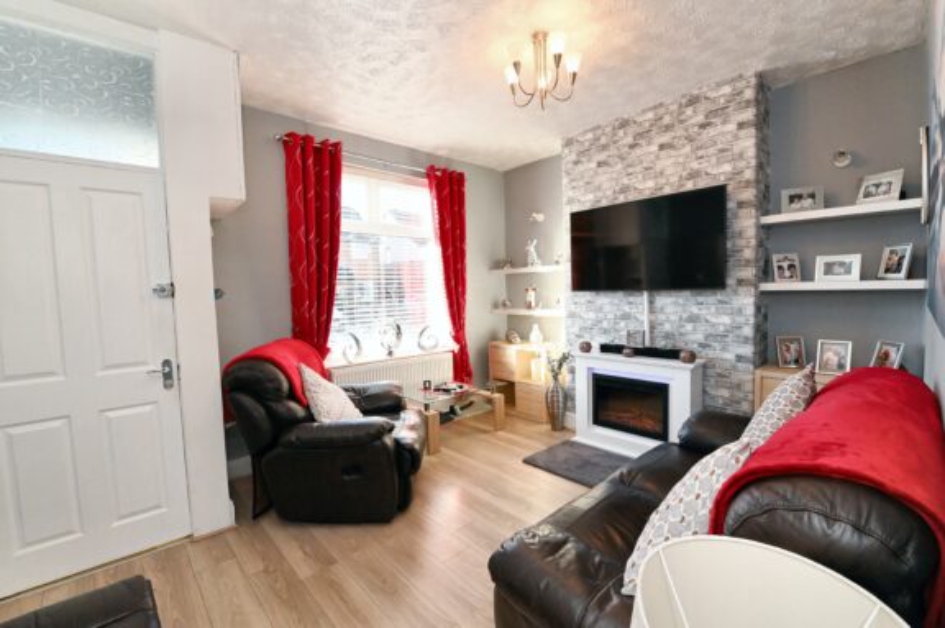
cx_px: 472
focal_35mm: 15
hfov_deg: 100.4
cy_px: 314
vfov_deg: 77.2
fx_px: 393
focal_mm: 15
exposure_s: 1/200
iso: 5000
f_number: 10
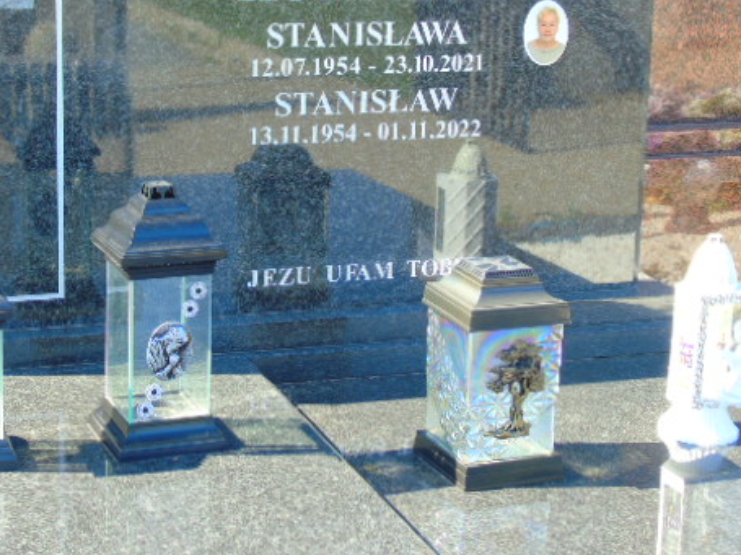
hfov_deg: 25.5
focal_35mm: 76
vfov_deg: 19.3
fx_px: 1626
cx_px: 248
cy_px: 176
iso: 80
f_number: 4.3
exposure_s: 1/80
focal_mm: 9.6
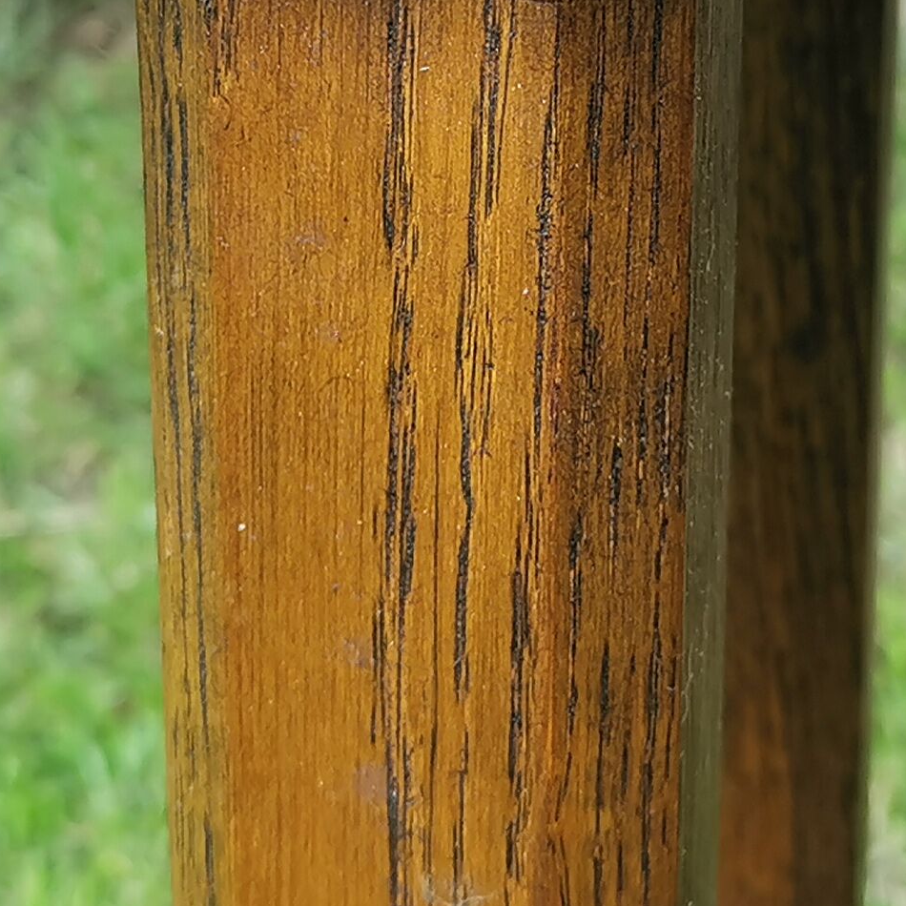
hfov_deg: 15.6
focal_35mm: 112
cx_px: 468
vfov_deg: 15.4
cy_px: 111
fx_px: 3316
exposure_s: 1/180
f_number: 1.8
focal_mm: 5.58
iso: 50
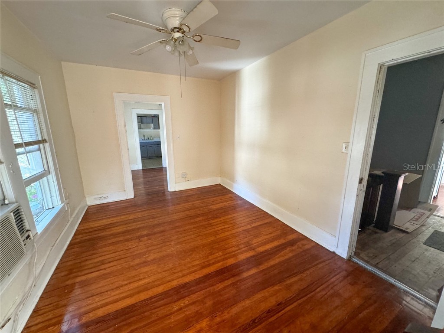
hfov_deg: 102.1
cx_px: 222
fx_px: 180
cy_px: 166
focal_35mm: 14
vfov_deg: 85.7
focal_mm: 2.22
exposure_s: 1/60
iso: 320
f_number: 2.2
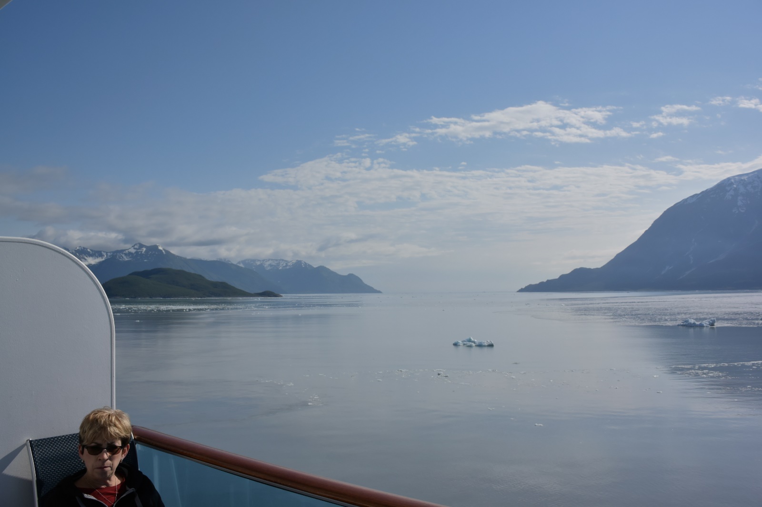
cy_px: 254
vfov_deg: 47.9
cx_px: 381
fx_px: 571
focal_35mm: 27
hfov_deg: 67.4
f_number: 5.6
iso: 160
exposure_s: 1/2000
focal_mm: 10
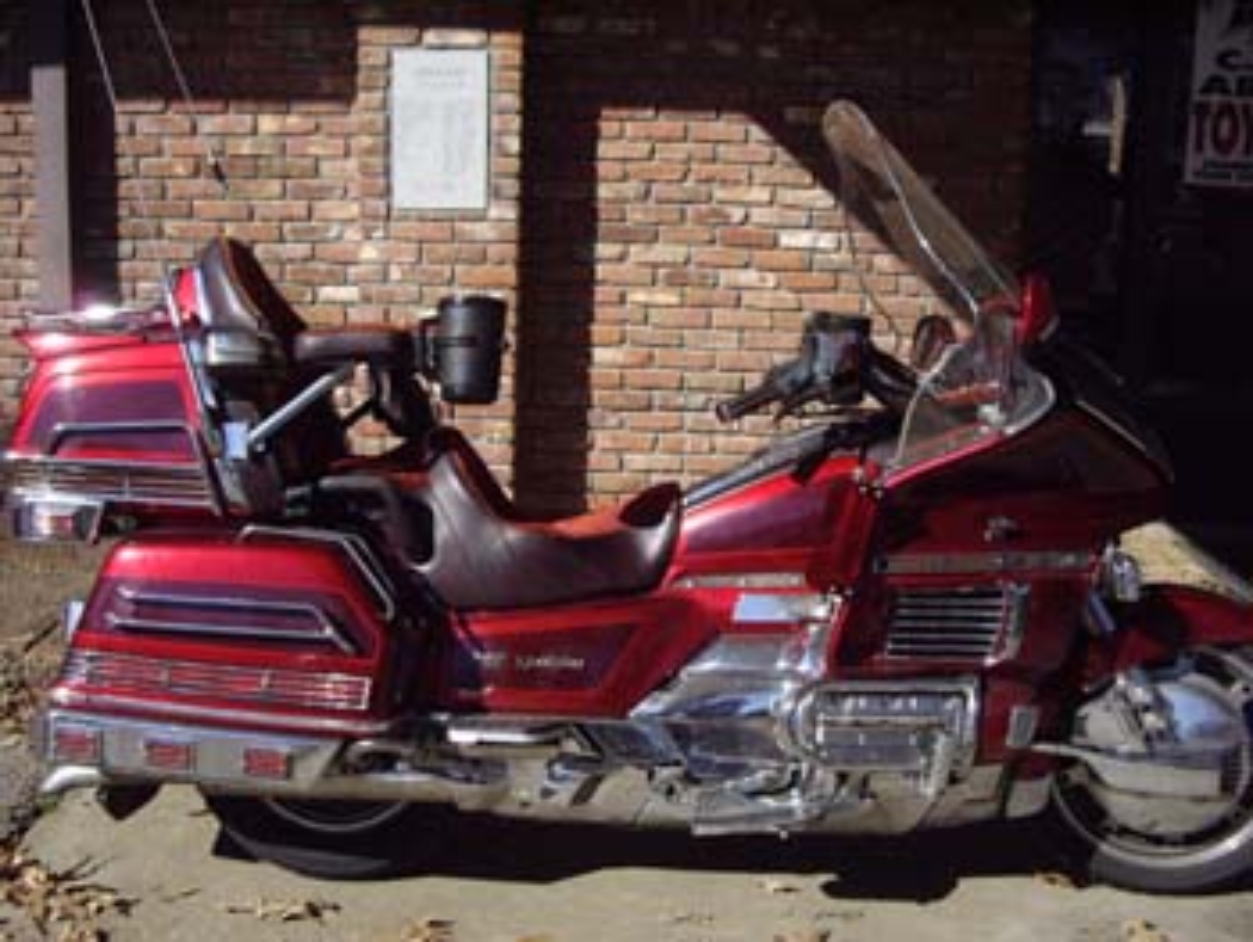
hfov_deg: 48.9
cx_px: 626
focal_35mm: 38
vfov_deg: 37.8
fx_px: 1376
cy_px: 471
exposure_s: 1/1600
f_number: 5.6
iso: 400
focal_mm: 7.9
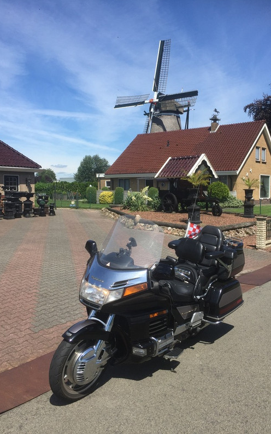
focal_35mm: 31
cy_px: 216
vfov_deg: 61.2
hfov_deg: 40.6
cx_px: 149
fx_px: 366
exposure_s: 1/2083
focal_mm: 4.15
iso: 32
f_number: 2.2
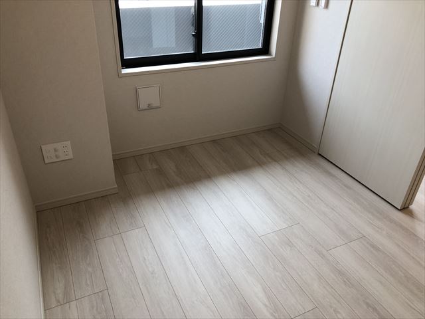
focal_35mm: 28
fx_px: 344
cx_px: 212
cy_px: 160
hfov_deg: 63.4
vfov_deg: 49.7
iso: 40
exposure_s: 1/84
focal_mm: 3.99
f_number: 1.8
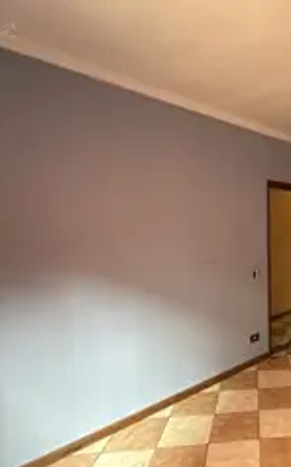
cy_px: 233
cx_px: 291
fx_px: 317
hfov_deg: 42.5
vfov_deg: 72.6
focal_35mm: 25
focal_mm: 2.22
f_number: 2.2
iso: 1250
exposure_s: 1/60
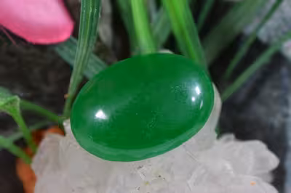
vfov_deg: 16.5
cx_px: 146
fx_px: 666
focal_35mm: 82
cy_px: 96
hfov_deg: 24.6
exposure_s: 1/60
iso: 1100
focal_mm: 55
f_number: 5.6
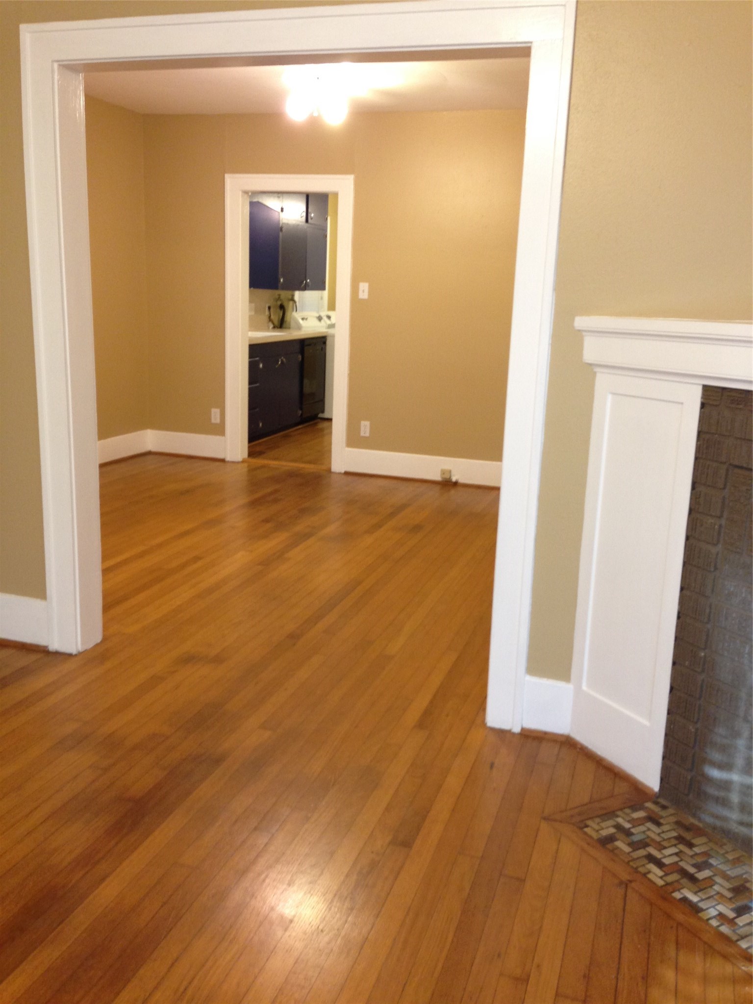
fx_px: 957
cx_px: 376
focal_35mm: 33
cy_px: 502
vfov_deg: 55.4
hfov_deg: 42.9
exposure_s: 1/20
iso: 125
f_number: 2.4
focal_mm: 4.12
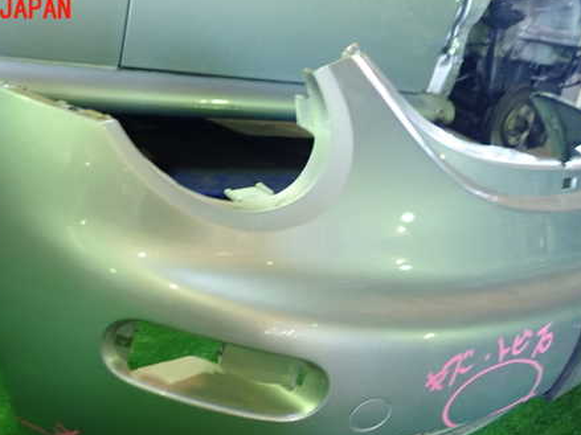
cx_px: 228
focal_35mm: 41
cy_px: 291
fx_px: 688
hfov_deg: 45.5
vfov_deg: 34.8
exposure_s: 1/30
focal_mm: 5.5
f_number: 2.3
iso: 250
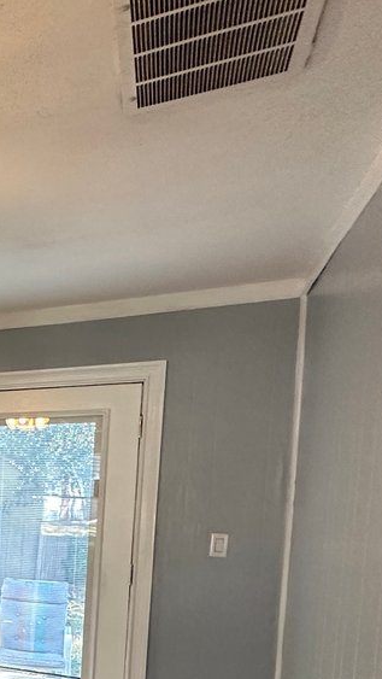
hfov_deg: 20.4
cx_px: -308
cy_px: 547
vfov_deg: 46.7
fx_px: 738
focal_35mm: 41
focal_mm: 2.22
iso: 250
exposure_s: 1/120
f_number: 2.2
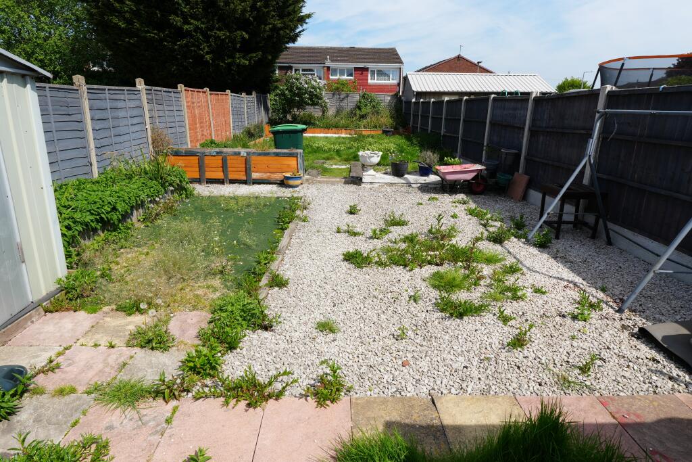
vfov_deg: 57.8
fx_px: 418
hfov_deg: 79.2
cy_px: 231
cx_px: 346
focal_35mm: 22
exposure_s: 1/160
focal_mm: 14.5
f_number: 10
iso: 100
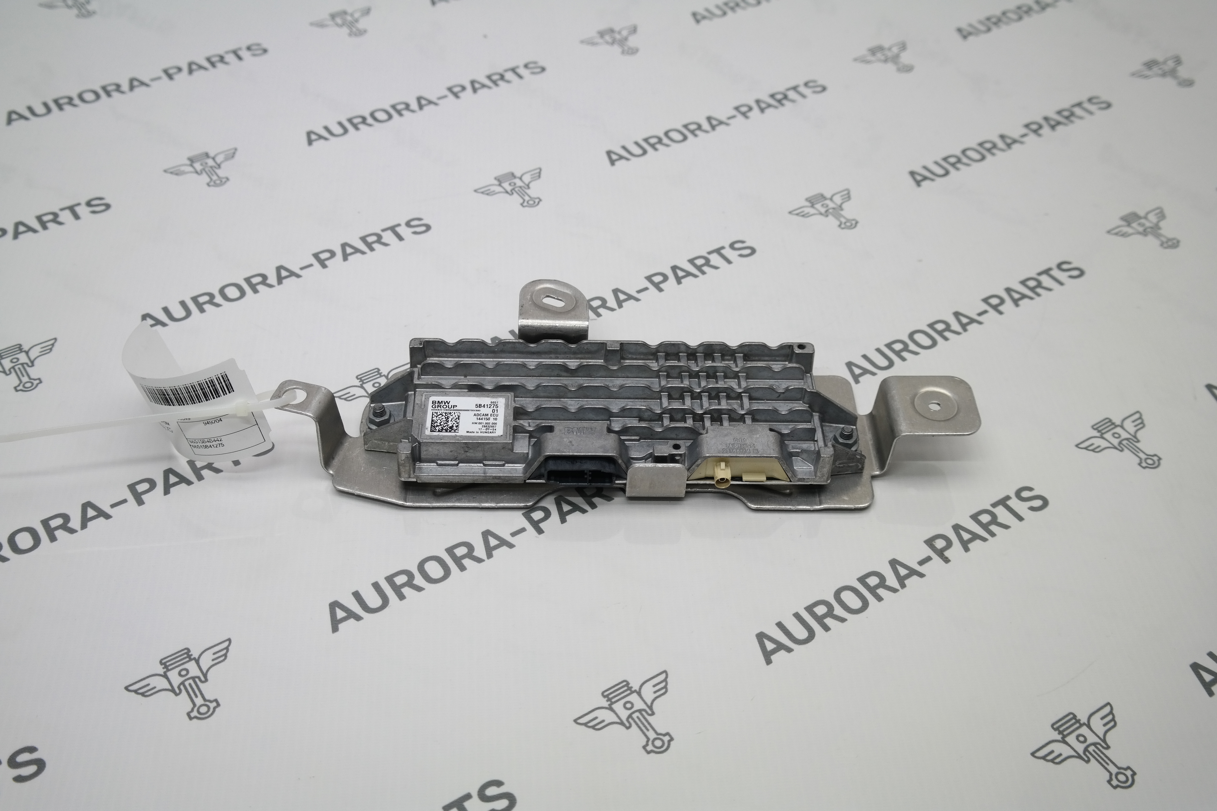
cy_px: 406
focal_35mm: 53
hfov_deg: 37.5
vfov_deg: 25.5
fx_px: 1792
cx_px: 608
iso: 200
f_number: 4.5
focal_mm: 35
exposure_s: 1/125
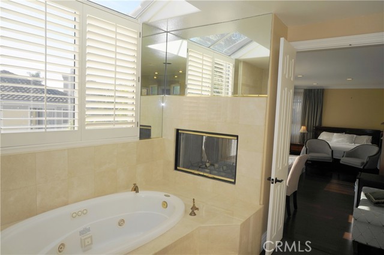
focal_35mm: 24
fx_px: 256
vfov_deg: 53.0
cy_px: 128
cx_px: 192
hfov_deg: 73.8
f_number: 8
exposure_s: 1/160
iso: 100
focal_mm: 16
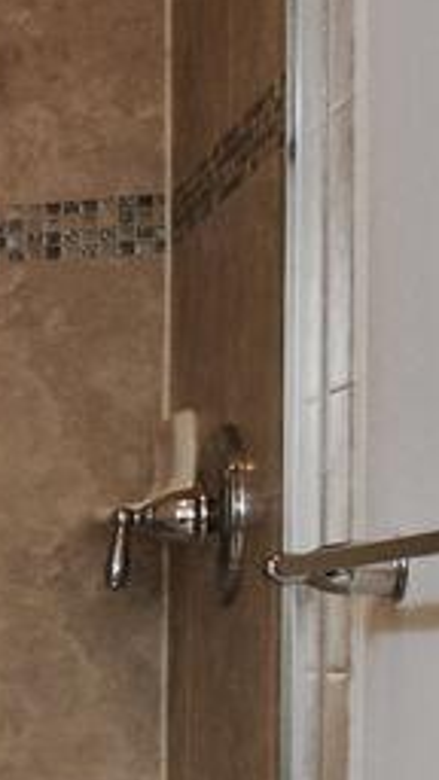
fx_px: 2194
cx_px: -1796
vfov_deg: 20.0
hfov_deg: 6.2
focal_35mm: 106
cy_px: 615
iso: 200
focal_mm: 10
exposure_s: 1/15
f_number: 10
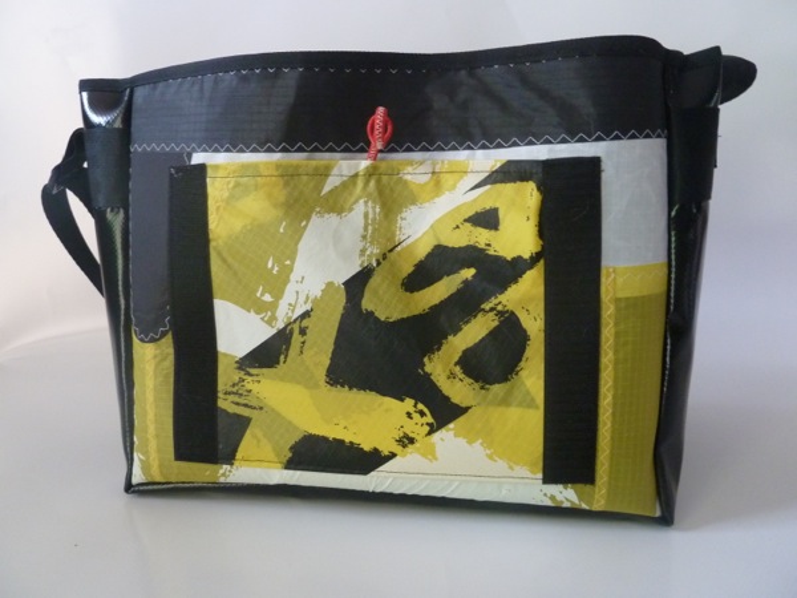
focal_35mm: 25
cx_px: 398
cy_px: 299
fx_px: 576
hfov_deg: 69.4
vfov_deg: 54.9
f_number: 3.3
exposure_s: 1/13
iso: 400
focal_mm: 4.1
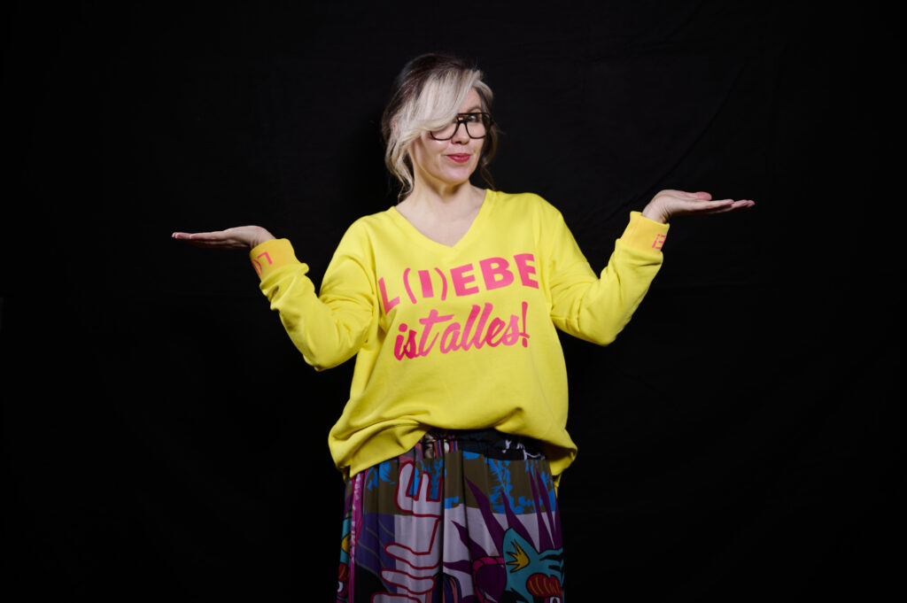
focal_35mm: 40
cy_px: 302
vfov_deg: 33.3
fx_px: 1007
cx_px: 454
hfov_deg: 48.5
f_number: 2.8
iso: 100
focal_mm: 40
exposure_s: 1/160
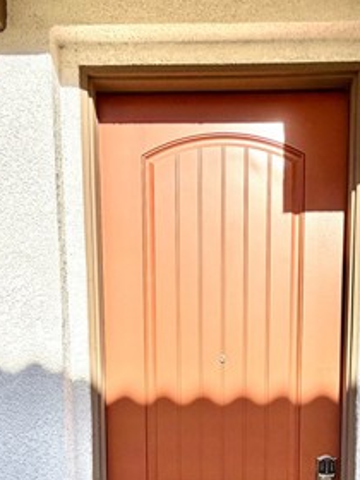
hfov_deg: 43.8
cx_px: 223
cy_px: 456
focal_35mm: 32
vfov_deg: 48.9
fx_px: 444
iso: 25
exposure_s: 1/770
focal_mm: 2.22
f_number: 2.2
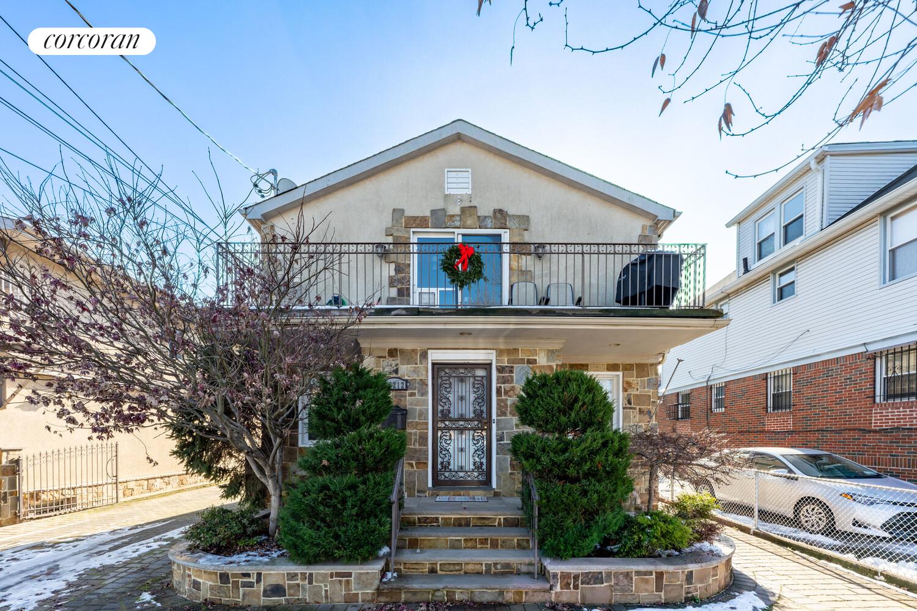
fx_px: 357
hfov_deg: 104.3
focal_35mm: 14
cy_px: 306
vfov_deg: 81.2
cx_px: 458
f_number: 8
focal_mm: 14
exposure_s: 1/6400
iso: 800
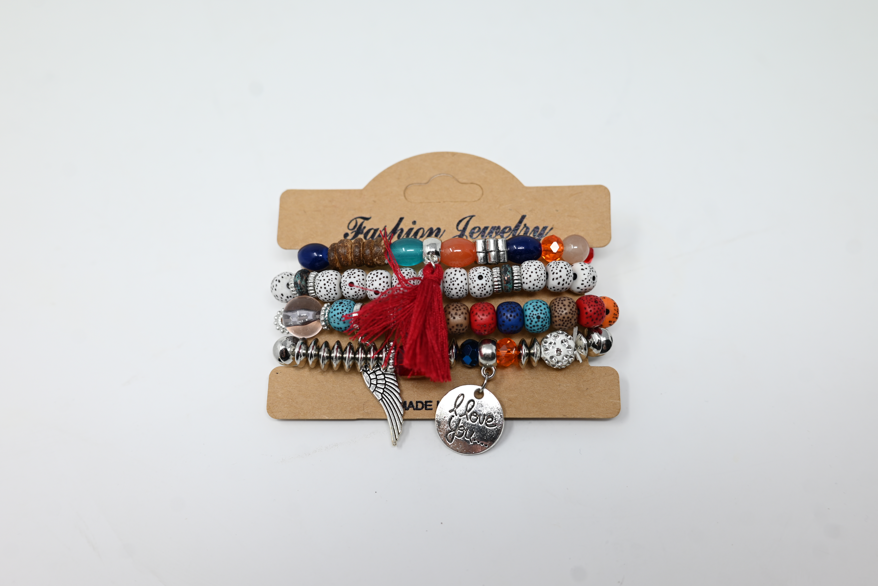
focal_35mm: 40
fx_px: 976
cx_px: 439
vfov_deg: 33.4
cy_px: 293
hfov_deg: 48.4
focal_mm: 40
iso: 125
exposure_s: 1/60
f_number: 4.5
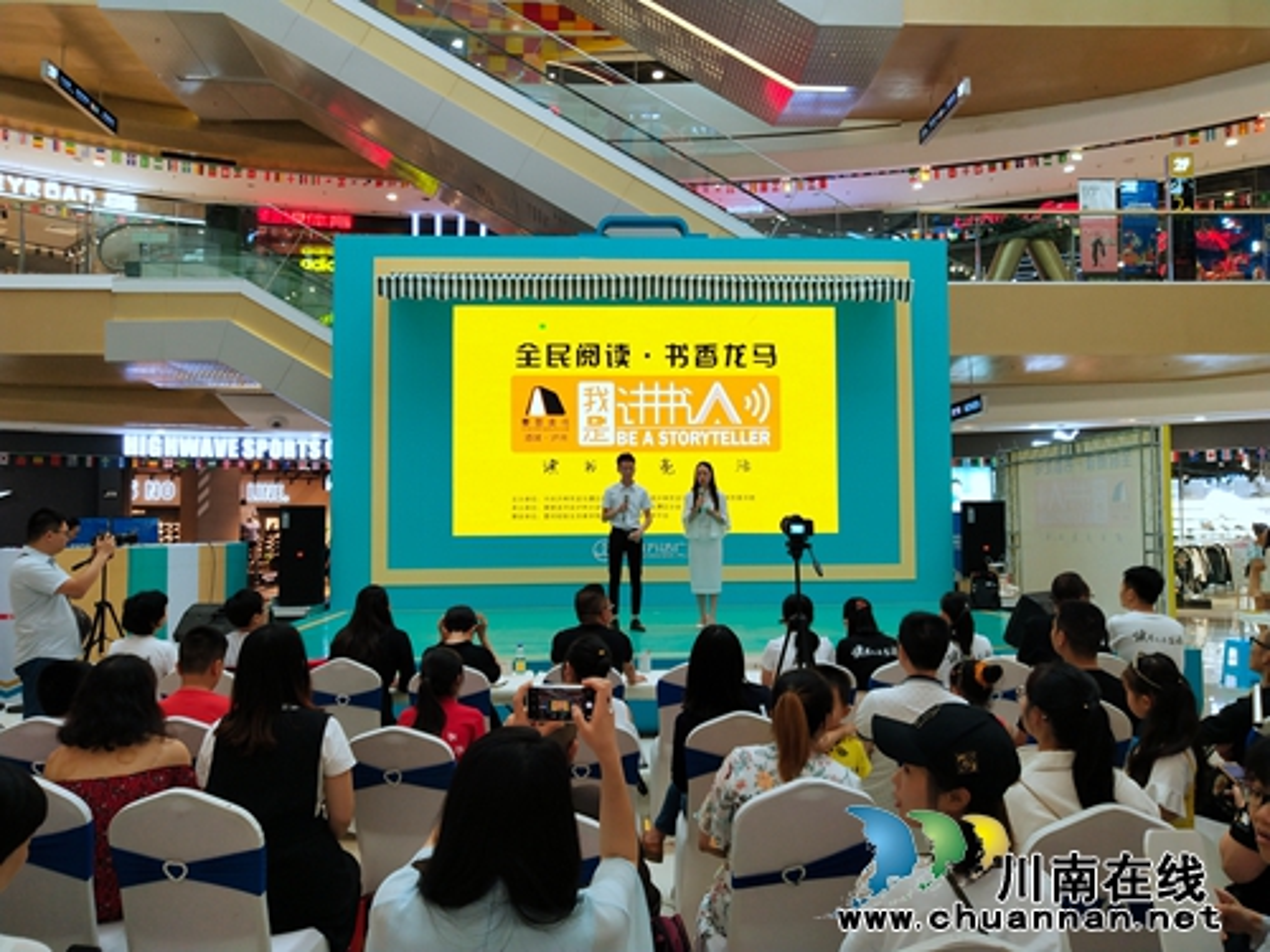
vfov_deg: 46.8
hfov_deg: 60.0
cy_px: 476
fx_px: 1101
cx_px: 635
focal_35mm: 30
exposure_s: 1/100
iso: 154
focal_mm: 3.95
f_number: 1.8
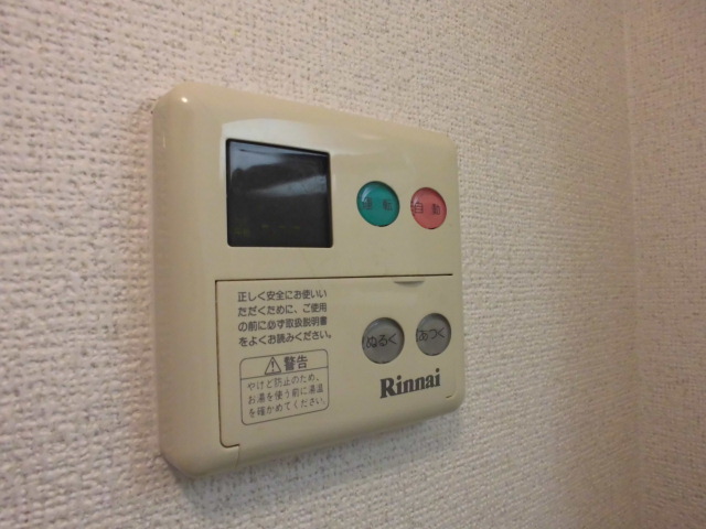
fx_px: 530
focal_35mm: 26
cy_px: 264
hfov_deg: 67.3
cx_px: 353
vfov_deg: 53.1
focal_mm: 4.6
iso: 400
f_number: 3.5
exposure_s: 1/60
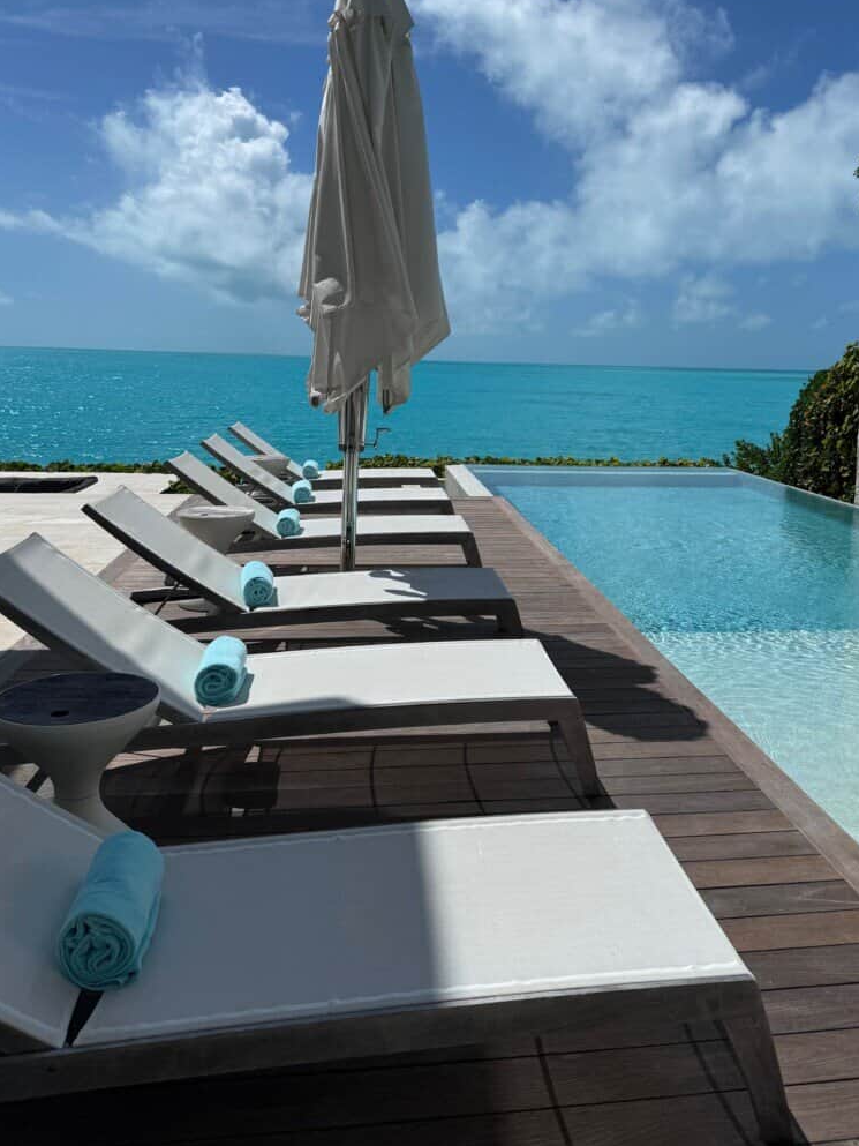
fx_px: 959
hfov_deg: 48.1
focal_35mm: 29
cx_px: 496
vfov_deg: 61.1
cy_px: 457
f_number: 1.78
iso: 100
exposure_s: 1/20000
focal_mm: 6.76
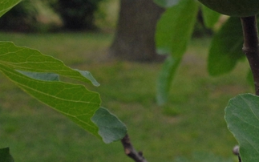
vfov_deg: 9.4
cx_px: 196
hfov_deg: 15.3
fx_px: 960
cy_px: -75
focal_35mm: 136
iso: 400
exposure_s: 1/250
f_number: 8
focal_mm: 28
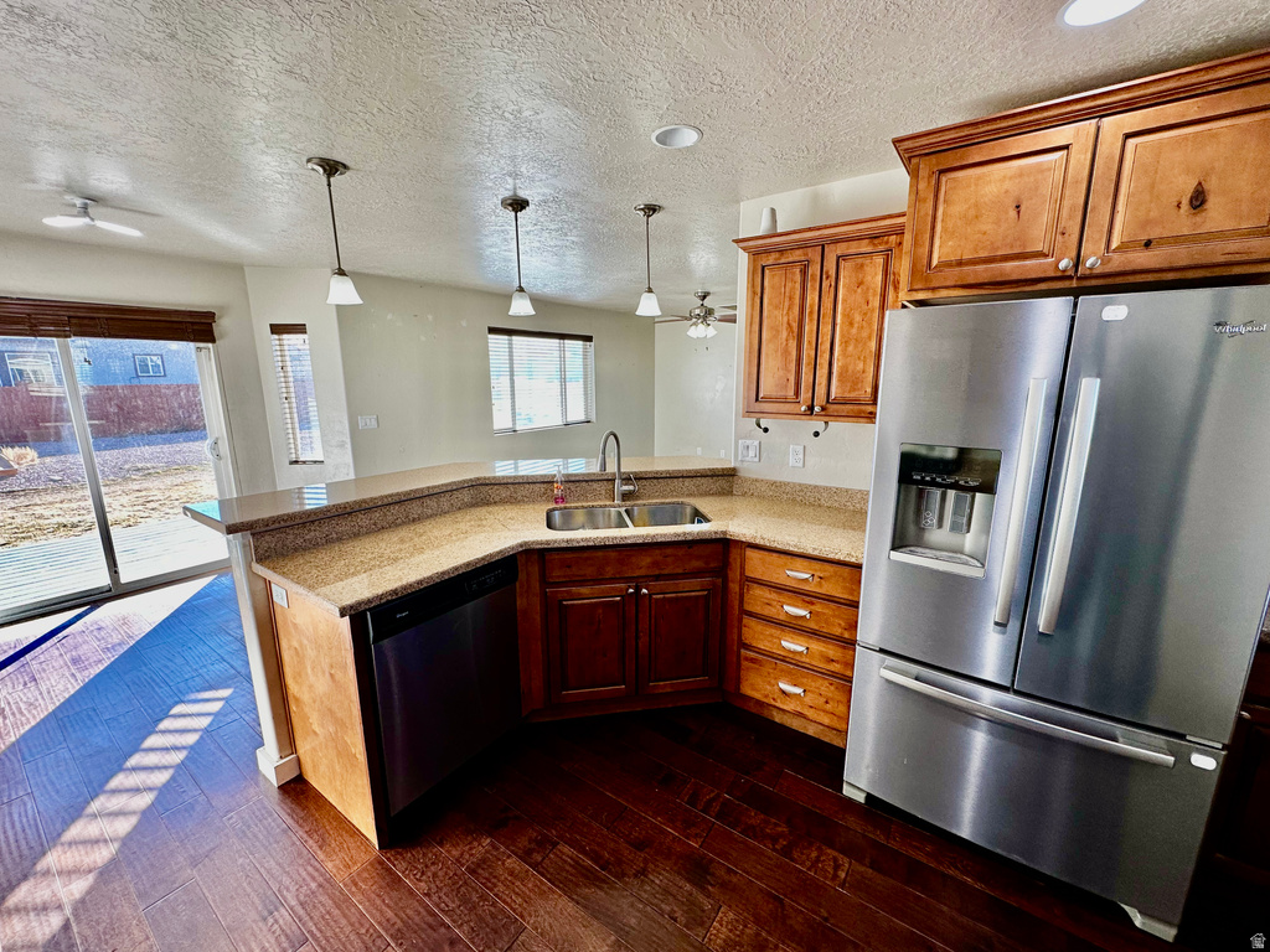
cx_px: 635
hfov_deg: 102.1
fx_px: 514
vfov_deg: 85.7
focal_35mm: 14
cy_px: 476
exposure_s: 1/120
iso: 80
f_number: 2.2
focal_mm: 2.22
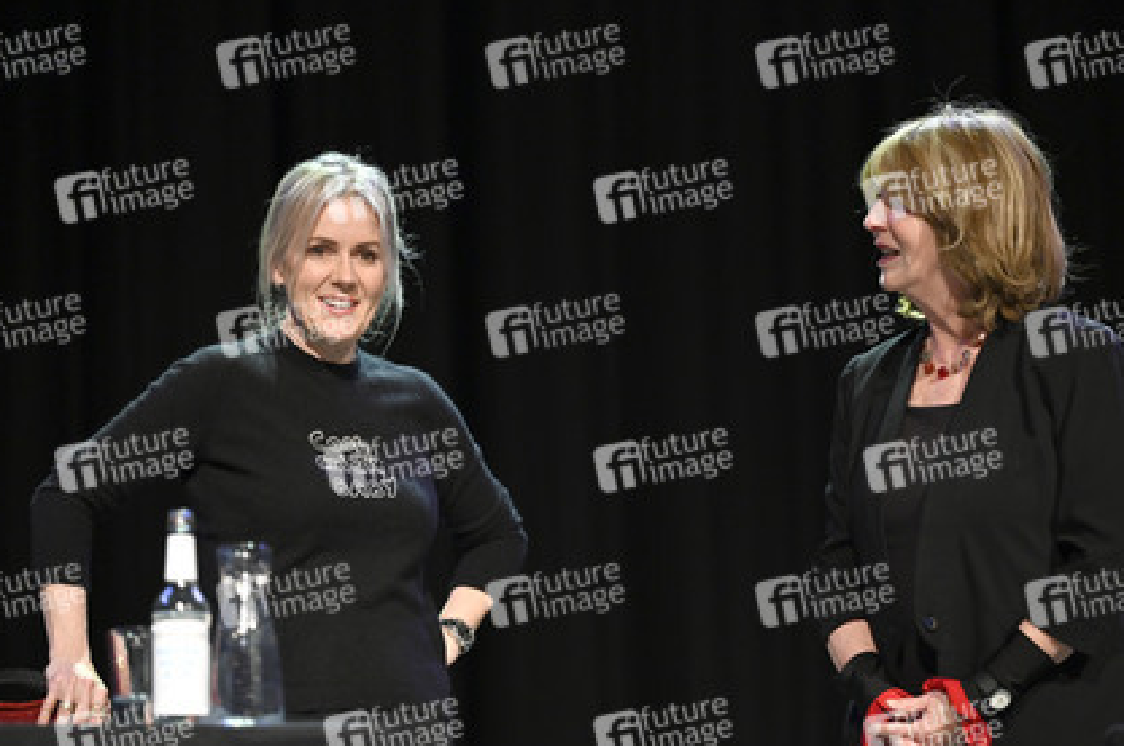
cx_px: 592
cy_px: 393
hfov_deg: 14.1
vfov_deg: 9.4
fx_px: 4553
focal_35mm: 146
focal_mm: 135
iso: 1600
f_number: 2.8
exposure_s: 1/320
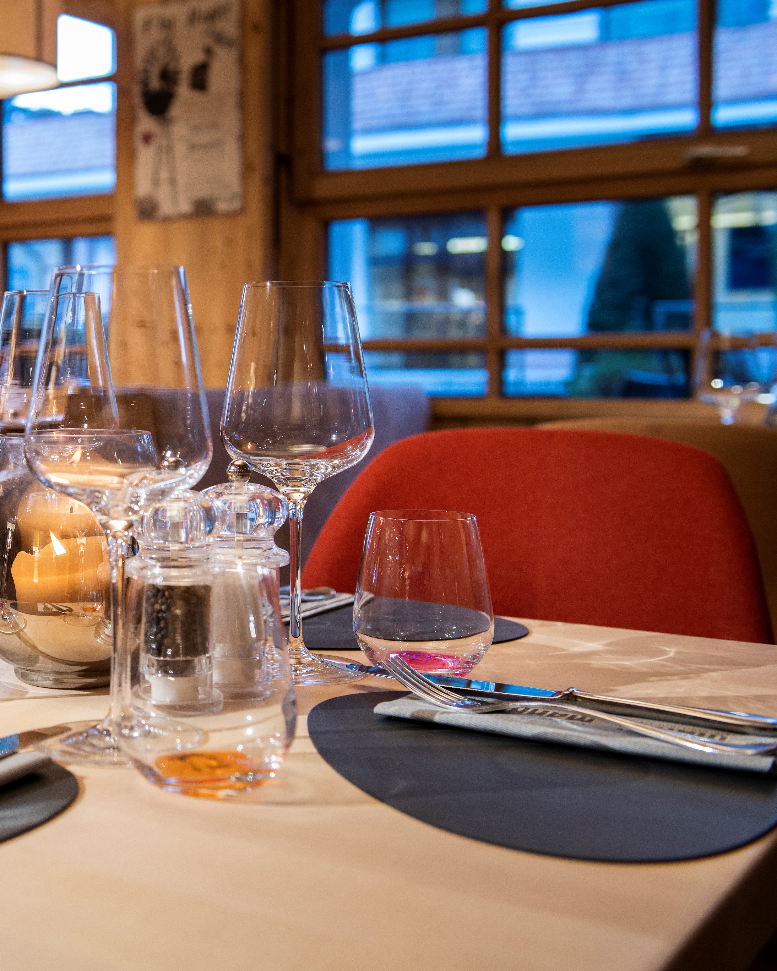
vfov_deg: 36.7
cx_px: 47
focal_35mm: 51
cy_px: 484
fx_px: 1466
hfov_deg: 28.3
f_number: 4
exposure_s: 1/40
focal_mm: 36
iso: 500
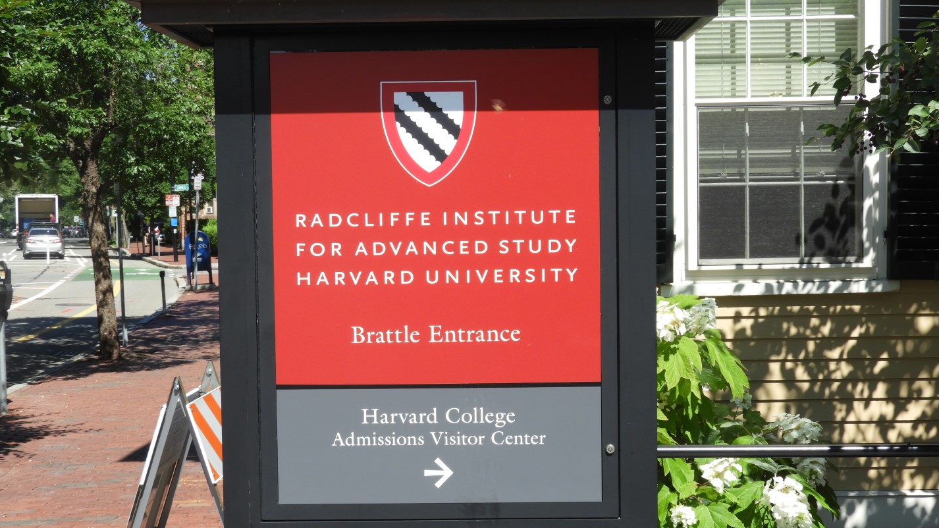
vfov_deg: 21.8
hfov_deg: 37.8
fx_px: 1369
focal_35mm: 55
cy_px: 278
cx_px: 471
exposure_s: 1/640
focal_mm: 9
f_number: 4
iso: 100
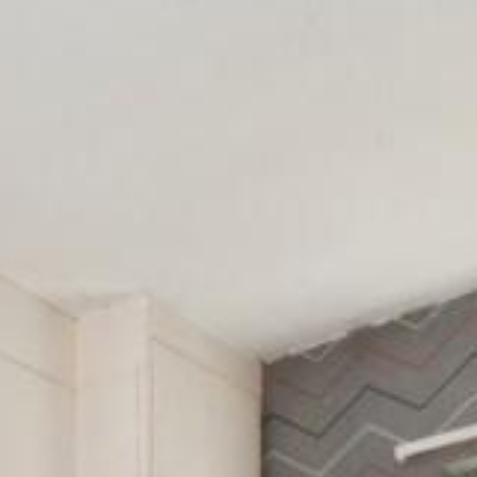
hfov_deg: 19.8
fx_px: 1263
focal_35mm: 81
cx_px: -127
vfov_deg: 16.7
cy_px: 926
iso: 1000
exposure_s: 1/60
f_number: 18
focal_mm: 10
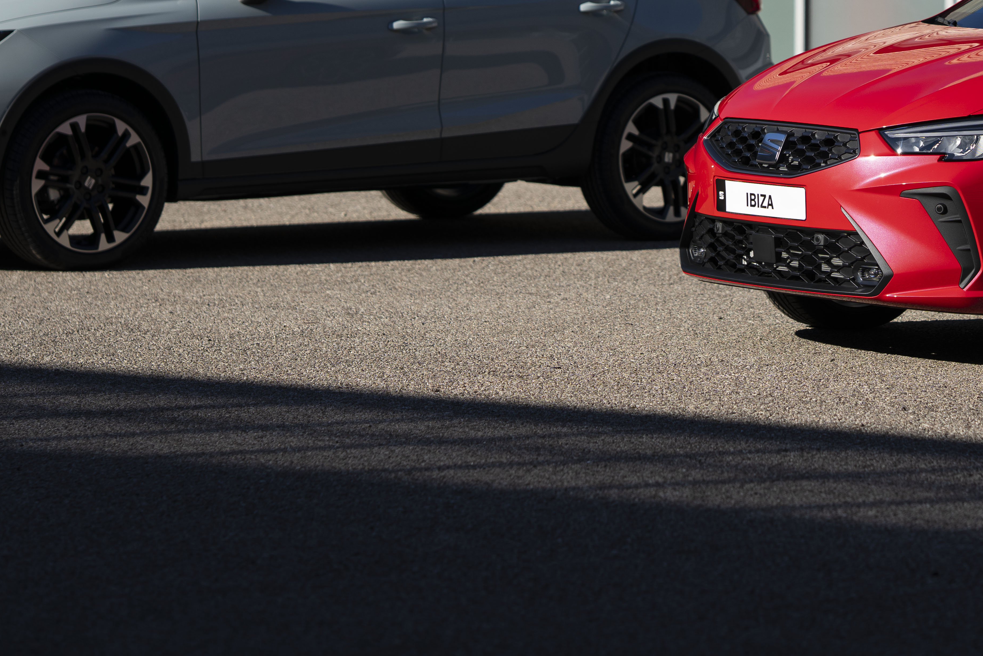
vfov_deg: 6.2
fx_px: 6007
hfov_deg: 9.3
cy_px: -94
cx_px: 723
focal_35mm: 220
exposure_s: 1/2500
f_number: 2
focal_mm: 85
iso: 50
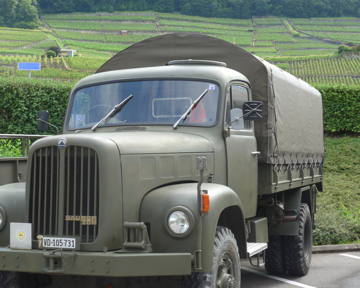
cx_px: 149
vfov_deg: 21.2
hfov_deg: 26.4
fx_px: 767
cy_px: 168
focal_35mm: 72
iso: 80
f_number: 3.3
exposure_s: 1/250
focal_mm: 10.7
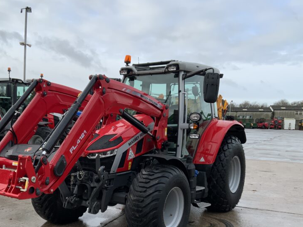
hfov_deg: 45.5
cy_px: 157
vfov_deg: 34.7
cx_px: 119
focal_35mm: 41
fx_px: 359
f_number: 1.8
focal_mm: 3
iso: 16
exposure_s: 1/728
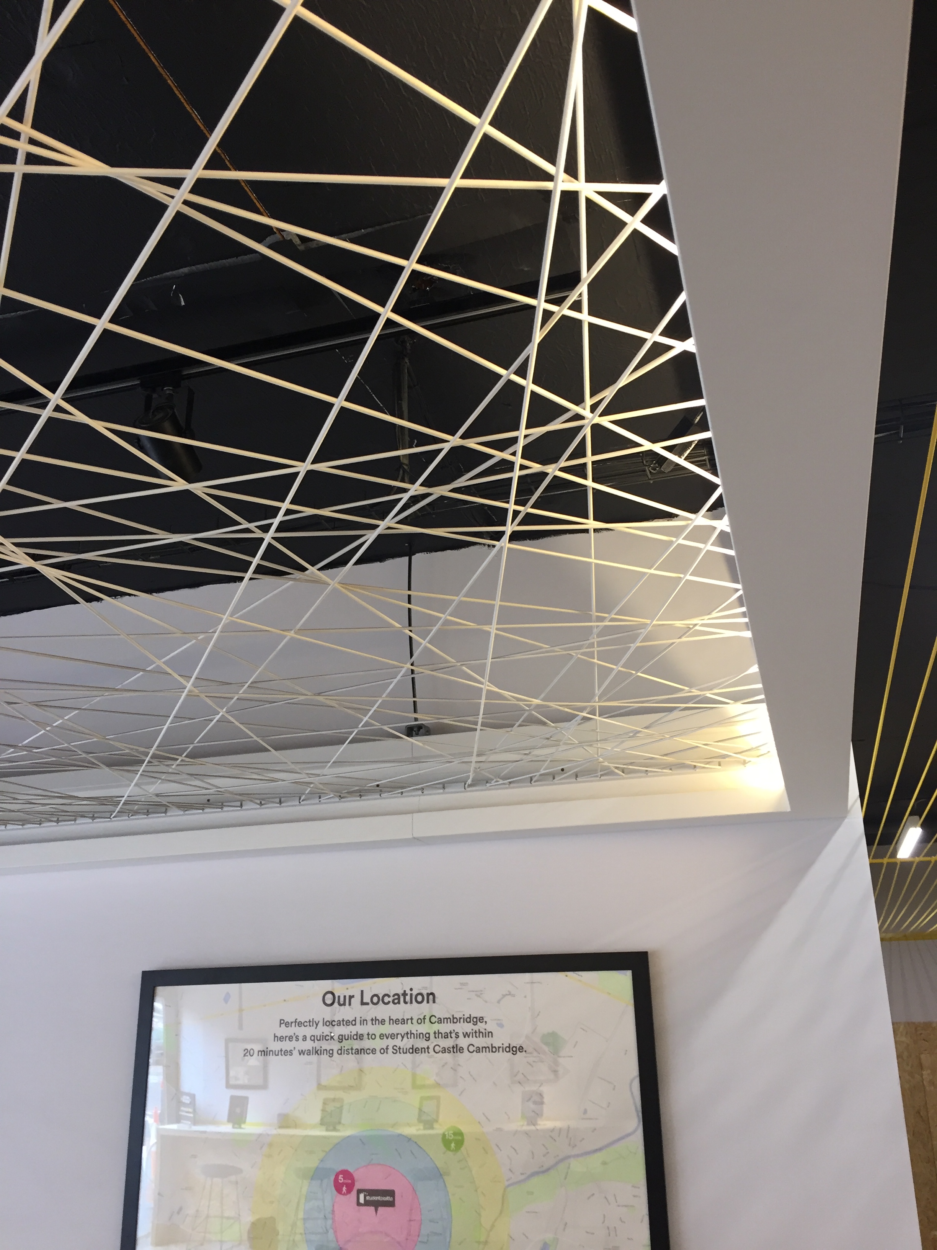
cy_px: 625
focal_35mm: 29
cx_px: 468
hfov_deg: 48.2
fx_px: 1047
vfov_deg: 61.7
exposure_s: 1/33
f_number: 2.2
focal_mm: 4.15
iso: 64
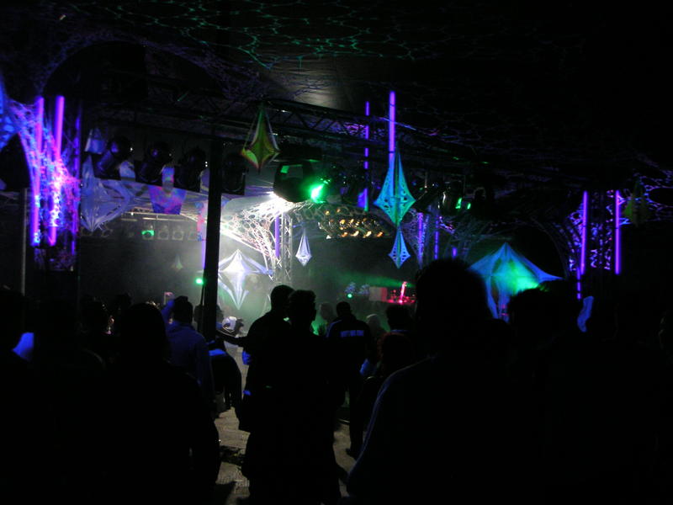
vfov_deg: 37.7
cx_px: 336
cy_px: 252
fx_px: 739
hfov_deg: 49.0
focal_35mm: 38
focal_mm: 6
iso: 200
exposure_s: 1/10
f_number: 2.8
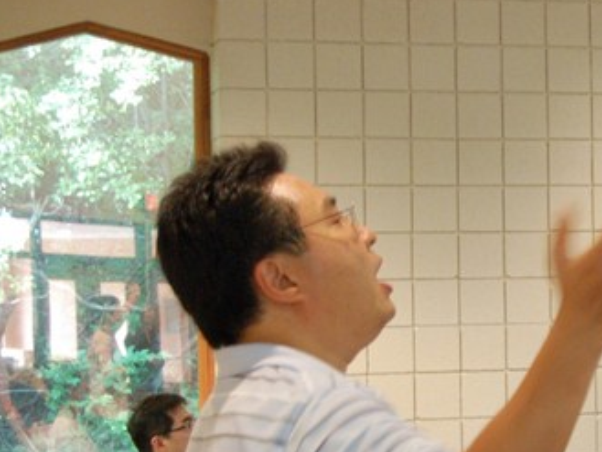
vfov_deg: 12.4
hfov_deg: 16.0
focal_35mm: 119
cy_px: 302
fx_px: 2070
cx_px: 672
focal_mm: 34
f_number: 4.5
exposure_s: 1/13
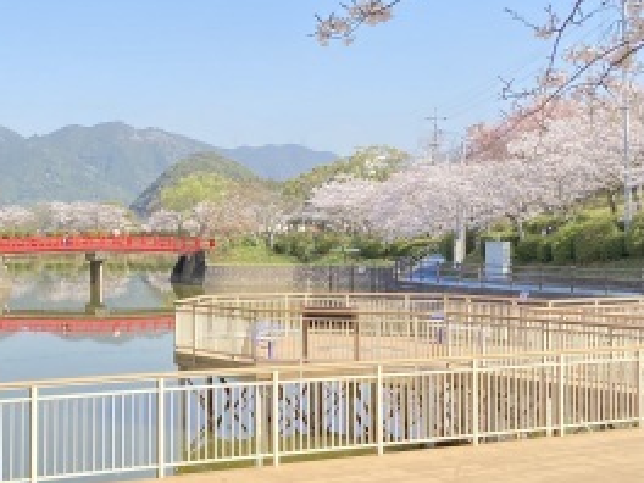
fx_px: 1265
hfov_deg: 28.1
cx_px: 156
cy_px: 222
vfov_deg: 21.6
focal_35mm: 68
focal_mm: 3.99
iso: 20
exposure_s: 1/379
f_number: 1.8
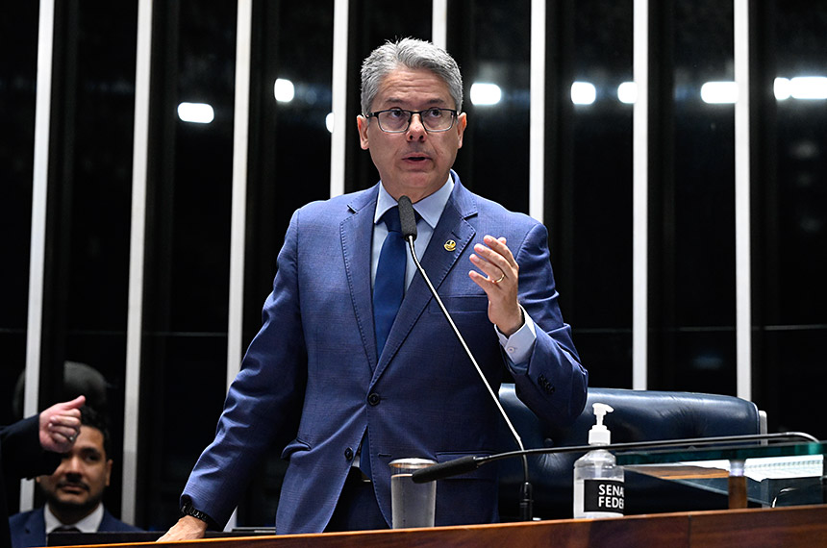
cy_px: 274
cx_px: 414
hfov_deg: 20.1
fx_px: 2339
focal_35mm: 102
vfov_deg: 13.4
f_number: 4
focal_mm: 102
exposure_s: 1/200
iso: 5000
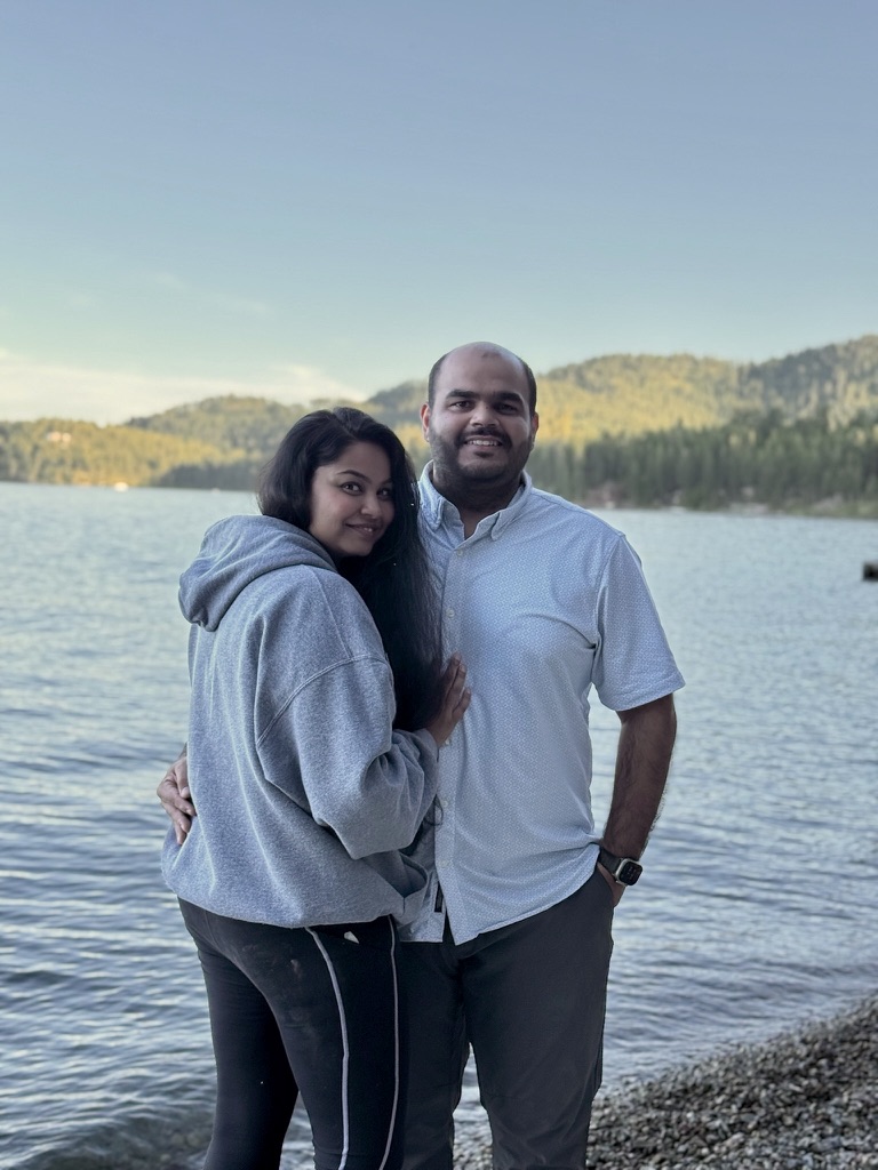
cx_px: 439
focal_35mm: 48
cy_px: 585
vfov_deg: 39.7
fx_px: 1623
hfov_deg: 30.3
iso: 100
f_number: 1.78
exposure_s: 1/545
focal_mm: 6.76
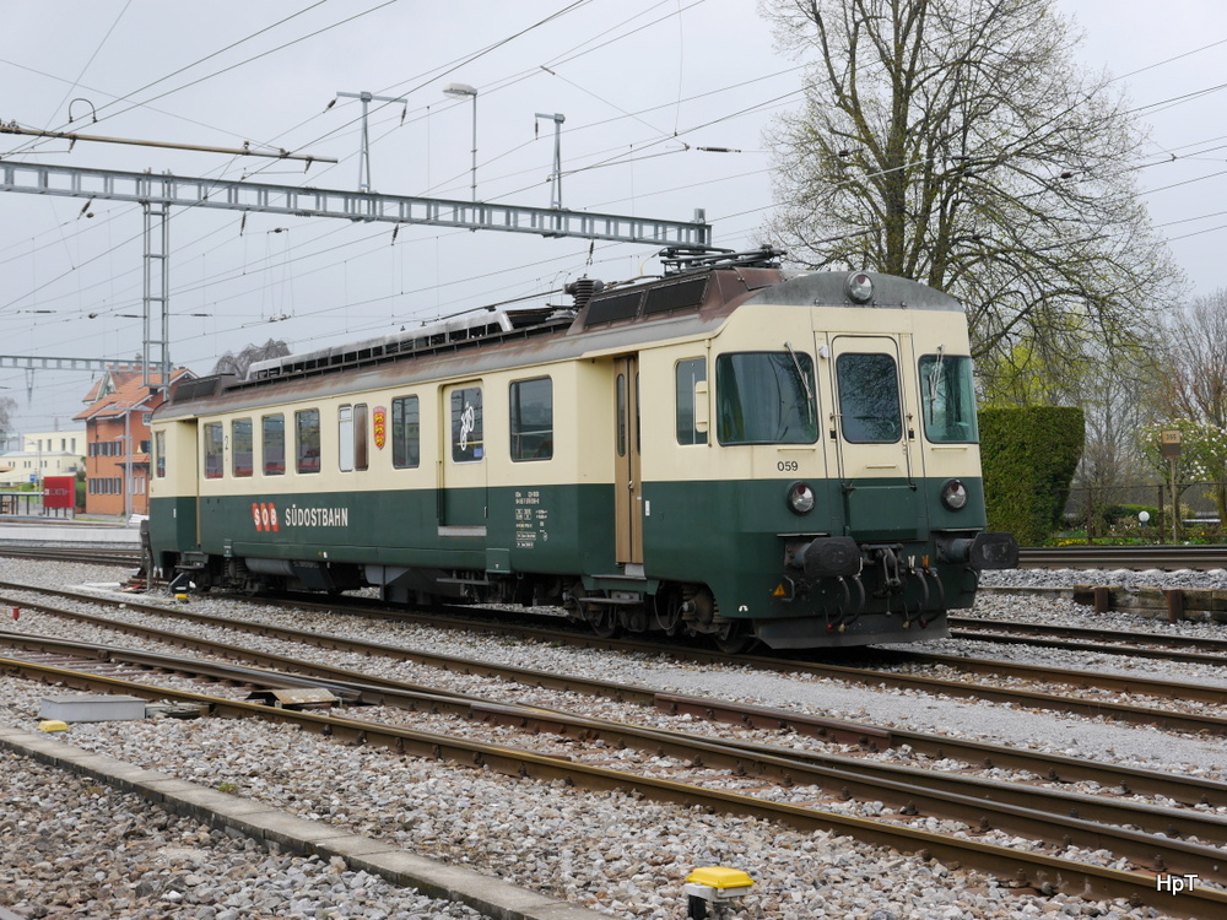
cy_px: 460
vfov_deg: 25.2
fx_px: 2056
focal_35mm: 58
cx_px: 614
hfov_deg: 33.2
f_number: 7.1
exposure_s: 1/200
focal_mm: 29
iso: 160
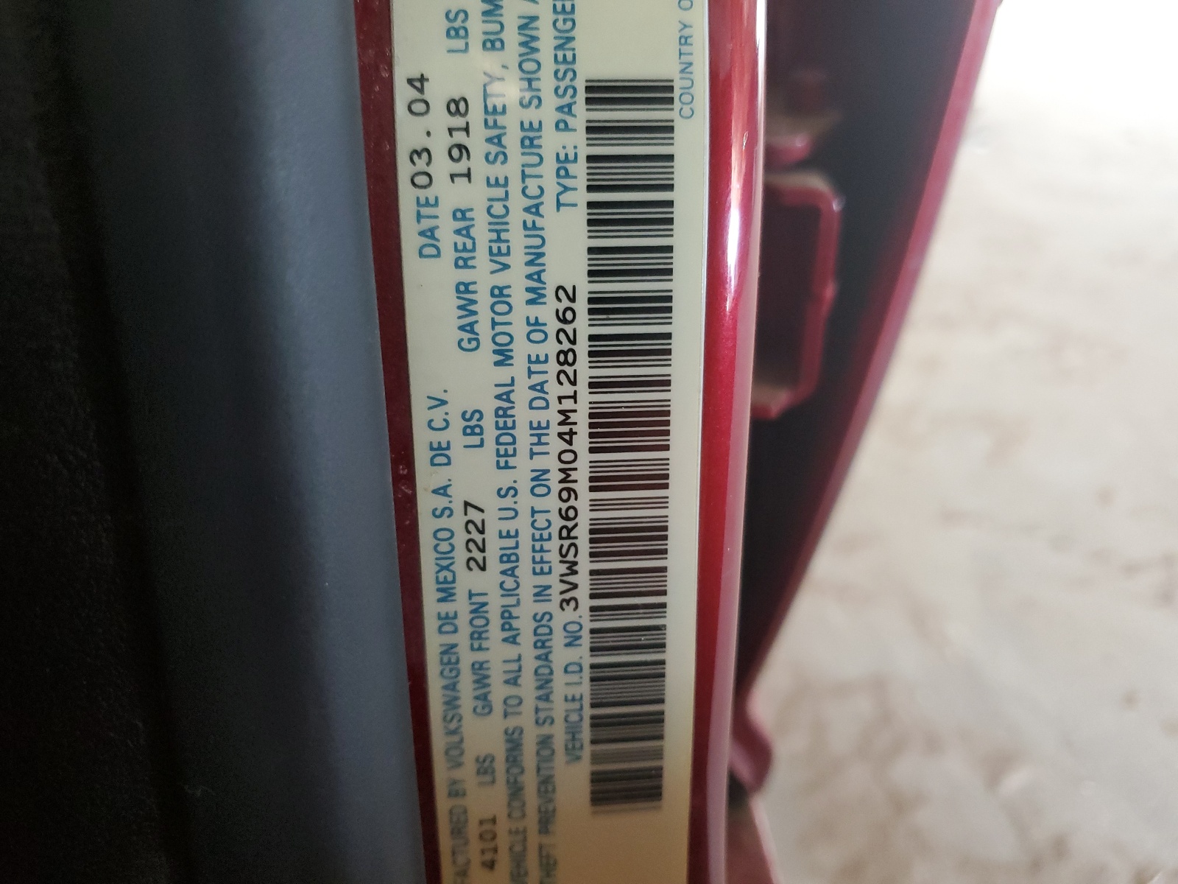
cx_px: 589
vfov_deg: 53.1
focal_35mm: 26
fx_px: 885
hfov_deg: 67.3
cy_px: 442
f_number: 1.5
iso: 312
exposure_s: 1/40
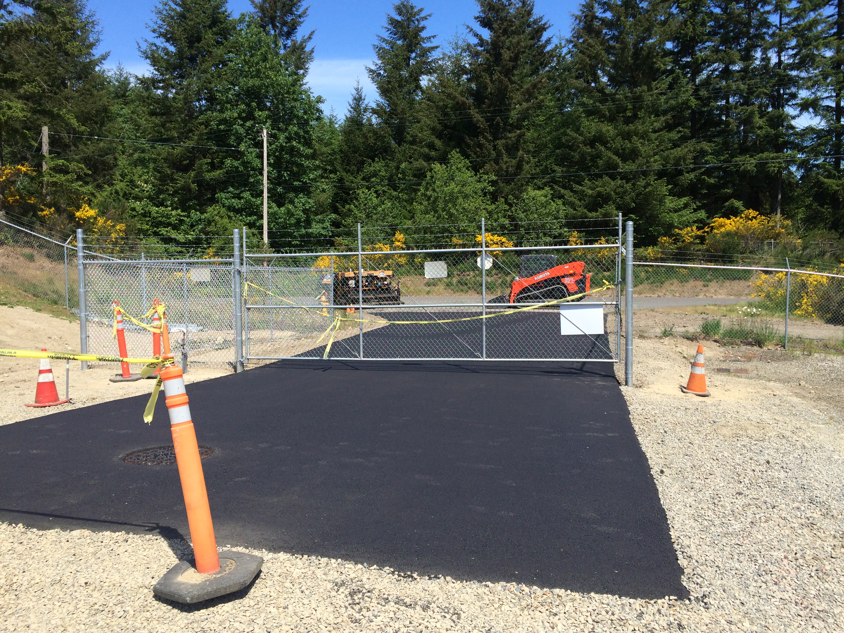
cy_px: 316
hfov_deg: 61.7
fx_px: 707
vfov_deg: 48.2
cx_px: 422
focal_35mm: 29
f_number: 2.2
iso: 32
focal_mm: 4.15
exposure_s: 1/1466
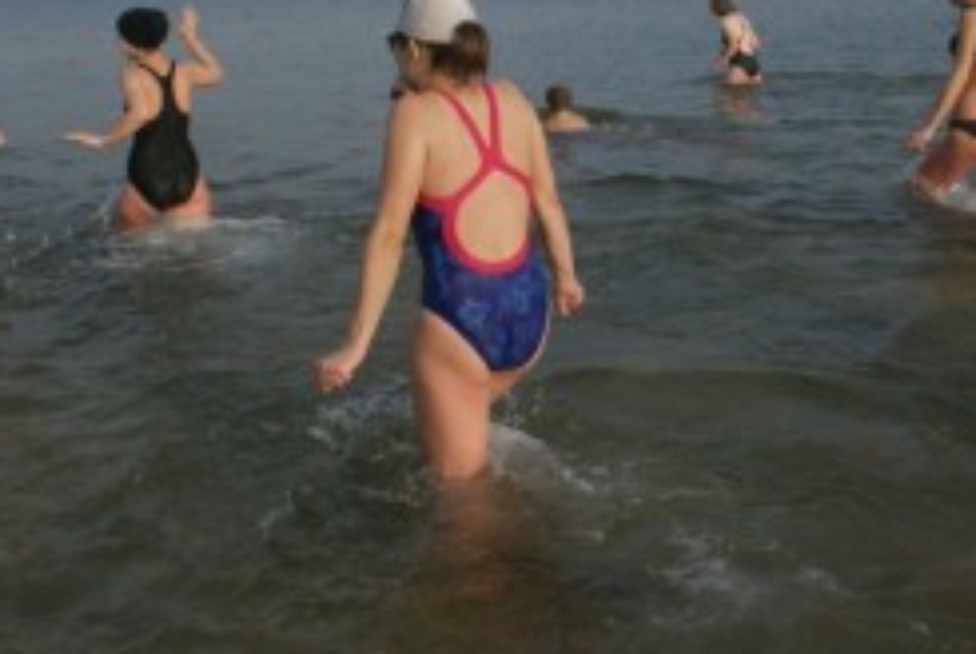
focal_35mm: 44
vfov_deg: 30.1
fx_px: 1194
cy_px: 162
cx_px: 550
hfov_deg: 44.4
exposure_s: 1/1000
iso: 400
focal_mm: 18
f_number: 11
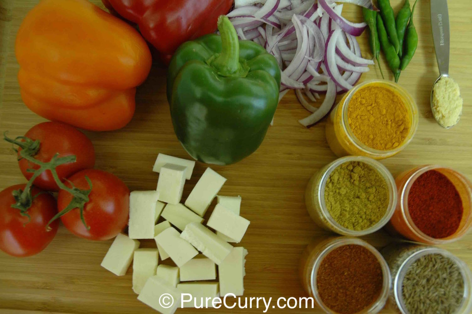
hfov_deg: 53.2
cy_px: 157
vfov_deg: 36.8
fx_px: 472
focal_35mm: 36
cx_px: 236
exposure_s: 1/6
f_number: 4.5
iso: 400
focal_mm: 24
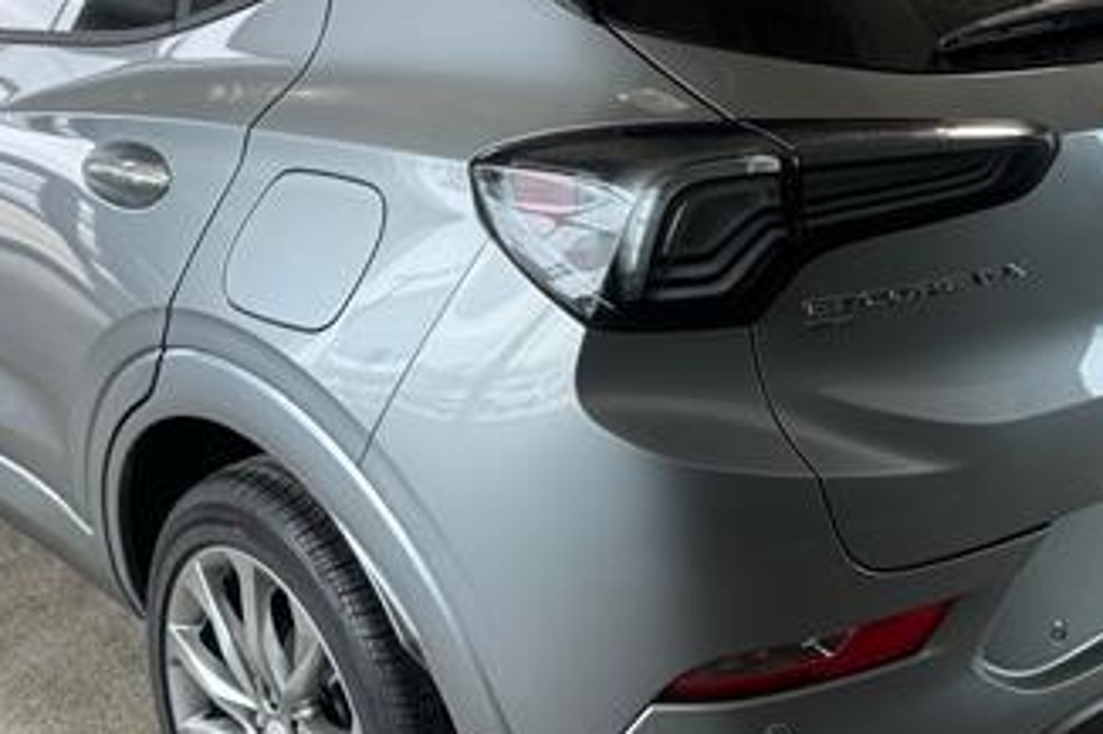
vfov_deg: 27.4
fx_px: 1500
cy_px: 264
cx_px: 609
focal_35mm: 49
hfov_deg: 40.3
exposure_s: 1/120
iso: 160
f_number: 1.78
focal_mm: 6.76
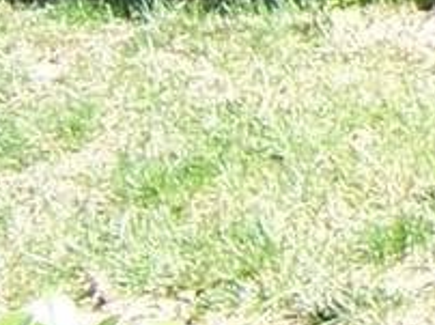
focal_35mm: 262
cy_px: -418
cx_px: 1641
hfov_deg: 6.4
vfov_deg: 5.5
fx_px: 3289
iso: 80
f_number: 3.4
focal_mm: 5.5
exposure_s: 1/180
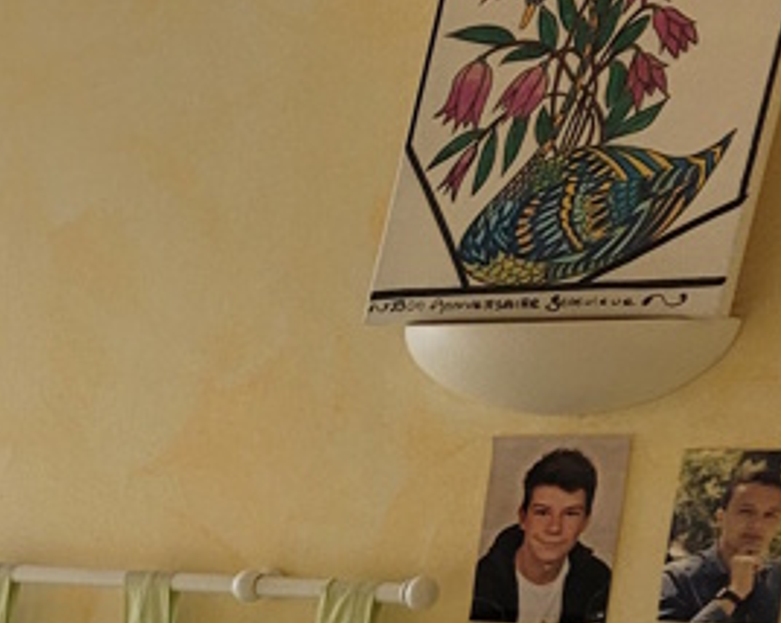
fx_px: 2471
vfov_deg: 13.1
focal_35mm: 107
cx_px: -826
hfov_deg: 14.6
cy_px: 1105
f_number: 1.8
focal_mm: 5.4
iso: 160
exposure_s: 1/100
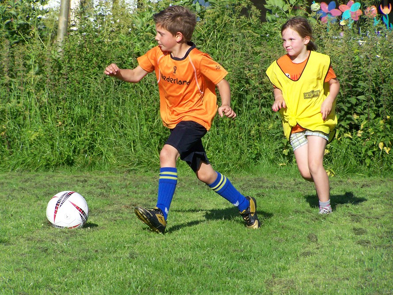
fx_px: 2474
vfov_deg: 6.8
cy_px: 148
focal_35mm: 218
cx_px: 196
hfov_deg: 9.1
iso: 160
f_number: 4.5
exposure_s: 1/1000
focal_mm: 36.2
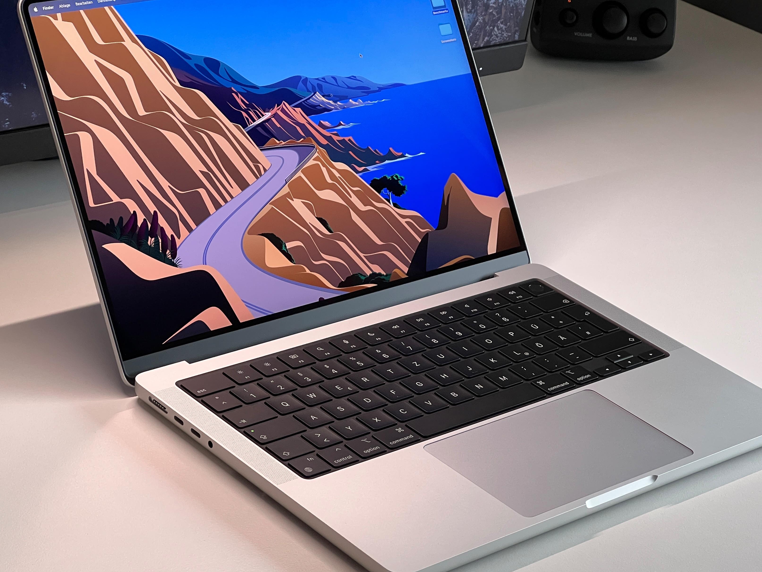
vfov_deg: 15.4
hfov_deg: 20.4
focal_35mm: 96
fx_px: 2113
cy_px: 281
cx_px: 396
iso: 160
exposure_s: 1/99
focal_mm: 9
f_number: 2.8
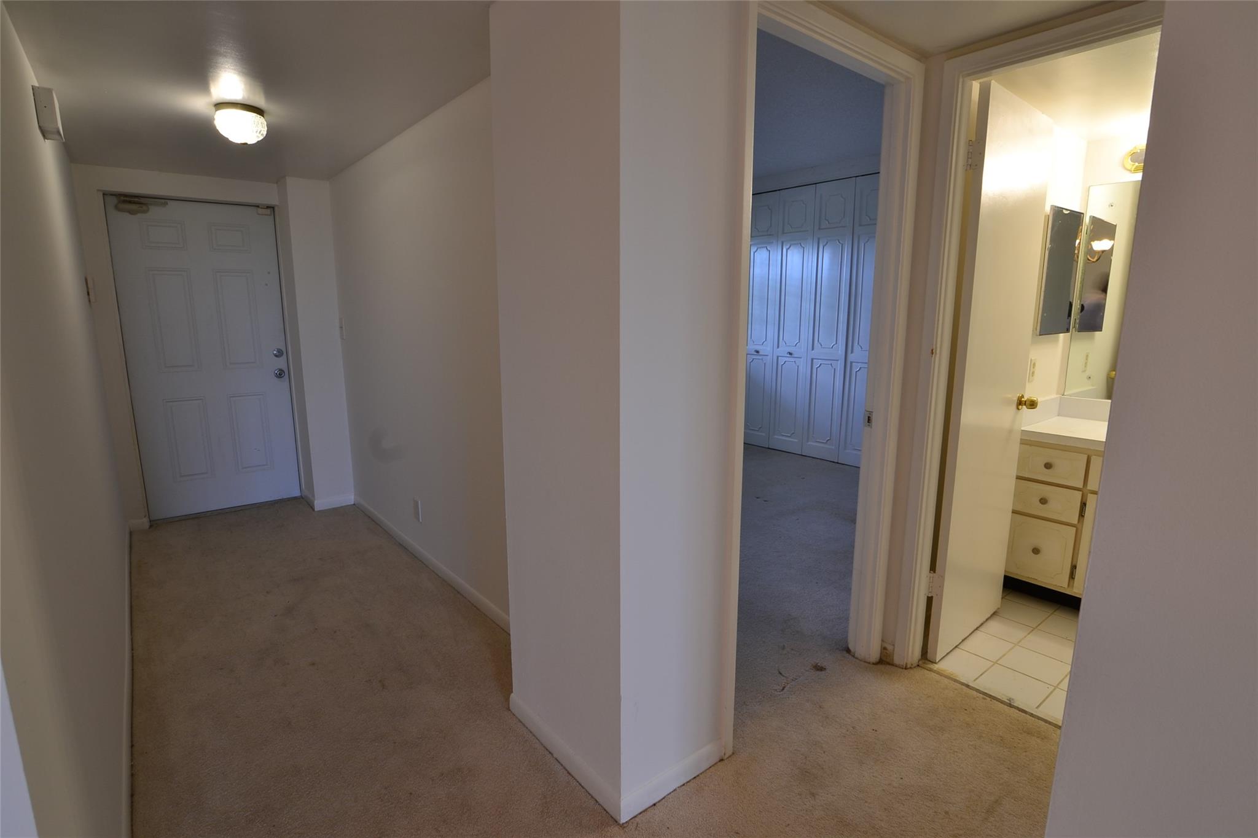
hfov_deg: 95.0
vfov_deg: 72.0
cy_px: 419
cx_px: 629
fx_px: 576
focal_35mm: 16
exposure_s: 1/3
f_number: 11
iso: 100
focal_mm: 11
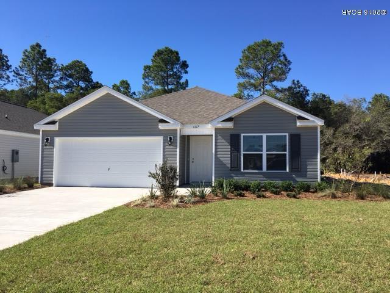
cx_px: 195
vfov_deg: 48.2
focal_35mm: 29
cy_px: 146
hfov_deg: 61.7
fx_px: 327
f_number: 2.2
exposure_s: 1/1083
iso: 25
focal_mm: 4.15
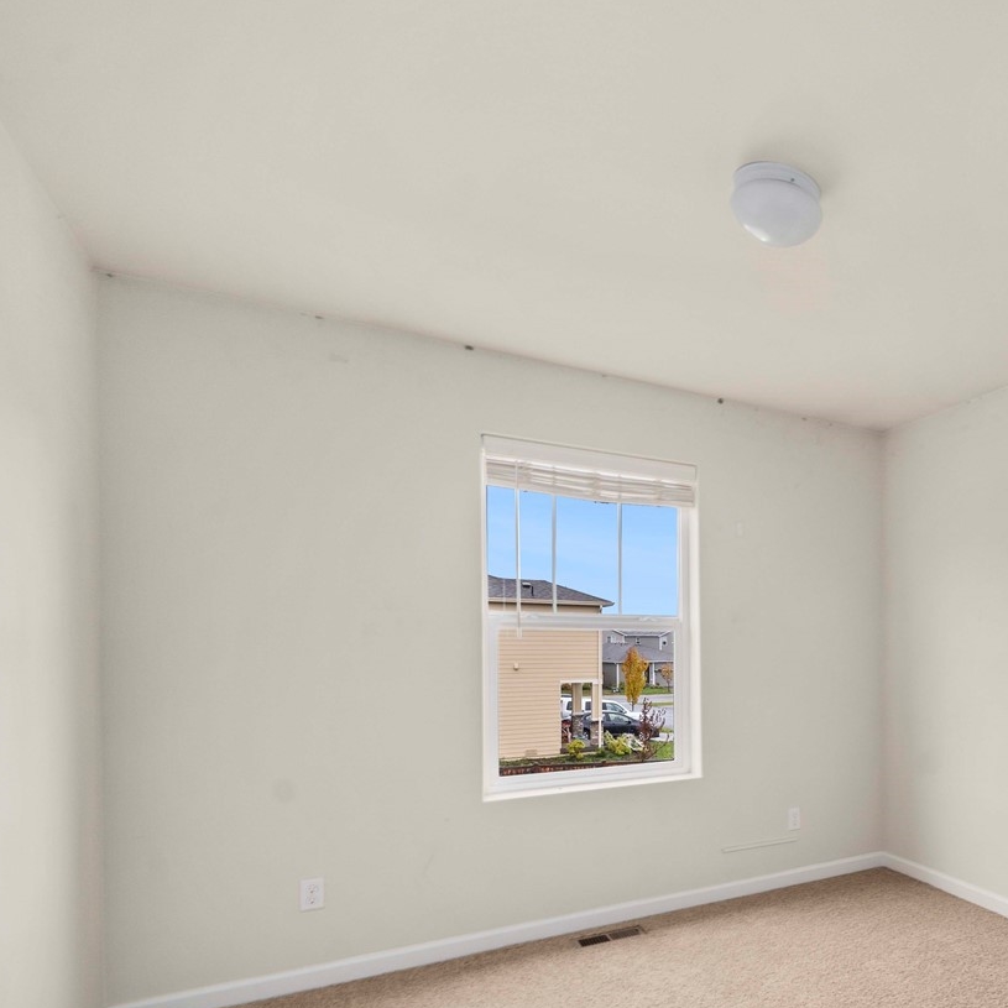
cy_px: 634
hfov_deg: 55.4
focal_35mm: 23
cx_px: 959
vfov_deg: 66.2
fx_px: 758
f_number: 7.1
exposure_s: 1/60
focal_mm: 13
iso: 250
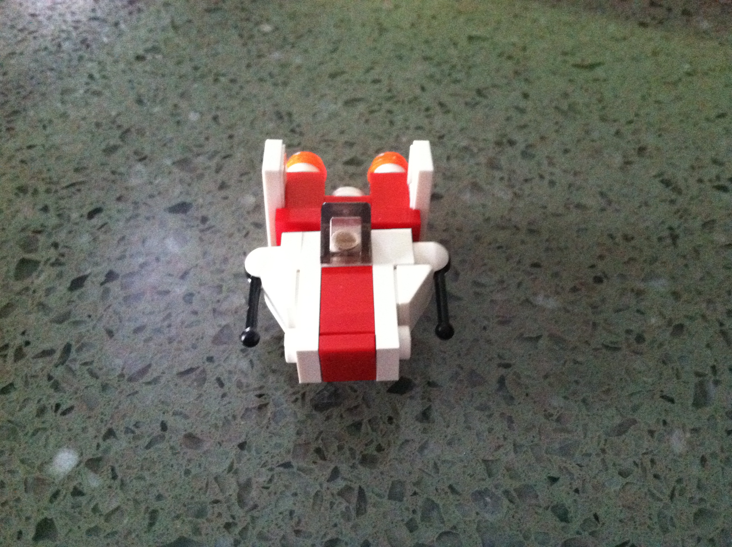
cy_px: 274
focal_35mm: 35
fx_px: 739
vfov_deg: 40.6
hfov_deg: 52.7
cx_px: 366
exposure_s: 1/15
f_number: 2.8
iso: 800
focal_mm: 3.85
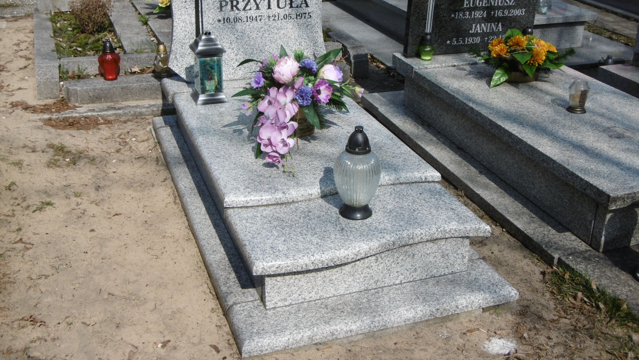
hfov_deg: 43.7
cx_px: 320
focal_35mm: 47
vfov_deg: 25.4
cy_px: 141
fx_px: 796
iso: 100
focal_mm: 7.7
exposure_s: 1/250
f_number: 9.7
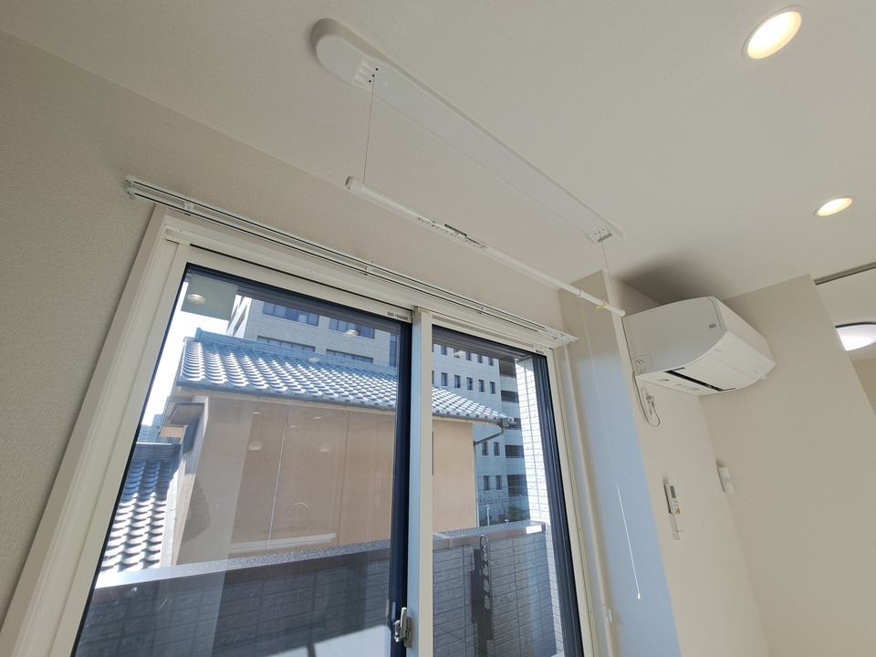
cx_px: 438
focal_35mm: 13
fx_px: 329
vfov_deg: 89.9
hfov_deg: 106.2
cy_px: 328
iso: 50
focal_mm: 1.74
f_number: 2.2
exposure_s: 1/204
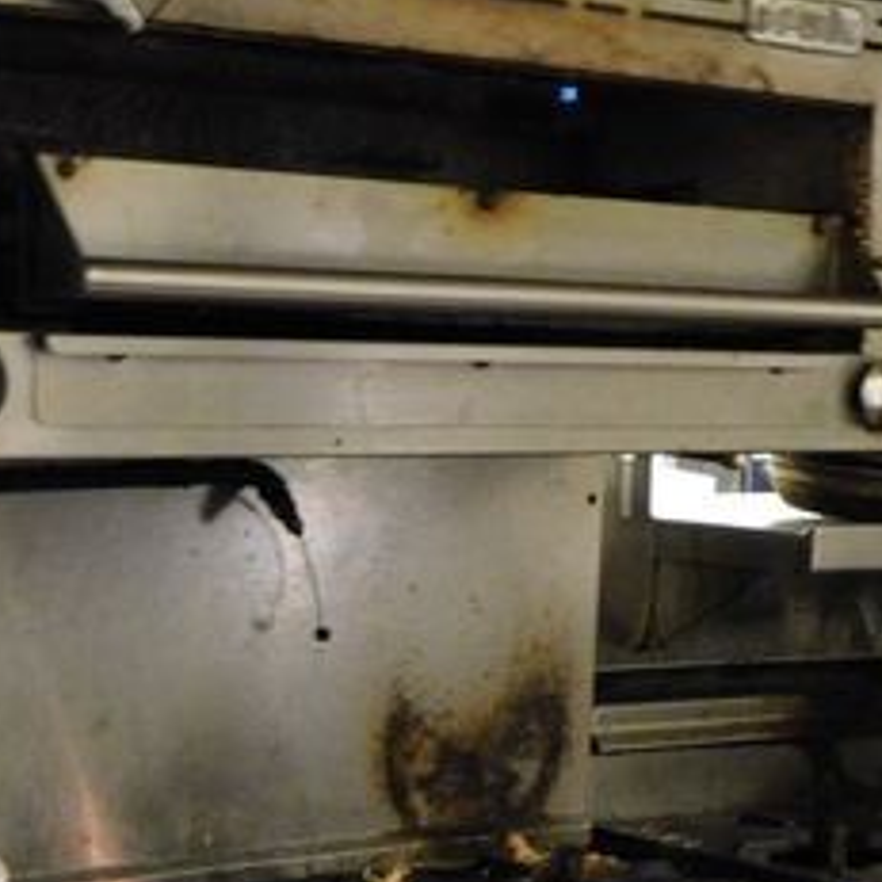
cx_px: 464
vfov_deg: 20.9
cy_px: 886
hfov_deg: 21.6
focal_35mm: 80
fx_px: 2306
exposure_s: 1/2.5
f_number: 3.5
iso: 800
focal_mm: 6.3
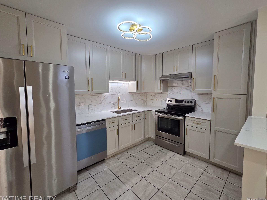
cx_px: 131
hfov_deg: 102.1
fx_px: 108
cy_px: 96
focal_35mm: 14
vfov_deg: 85.6
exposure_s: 1/120
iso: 160
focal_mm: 2.2
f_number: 2.2
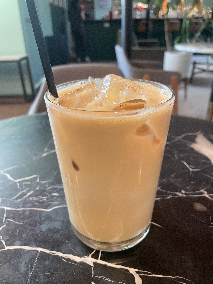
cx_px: 106
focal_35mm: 26
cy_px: 142
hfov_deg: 53.1
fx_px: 213
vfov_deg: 67.3
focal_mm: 4.2
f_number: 1.6
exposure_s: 1/56
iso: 320
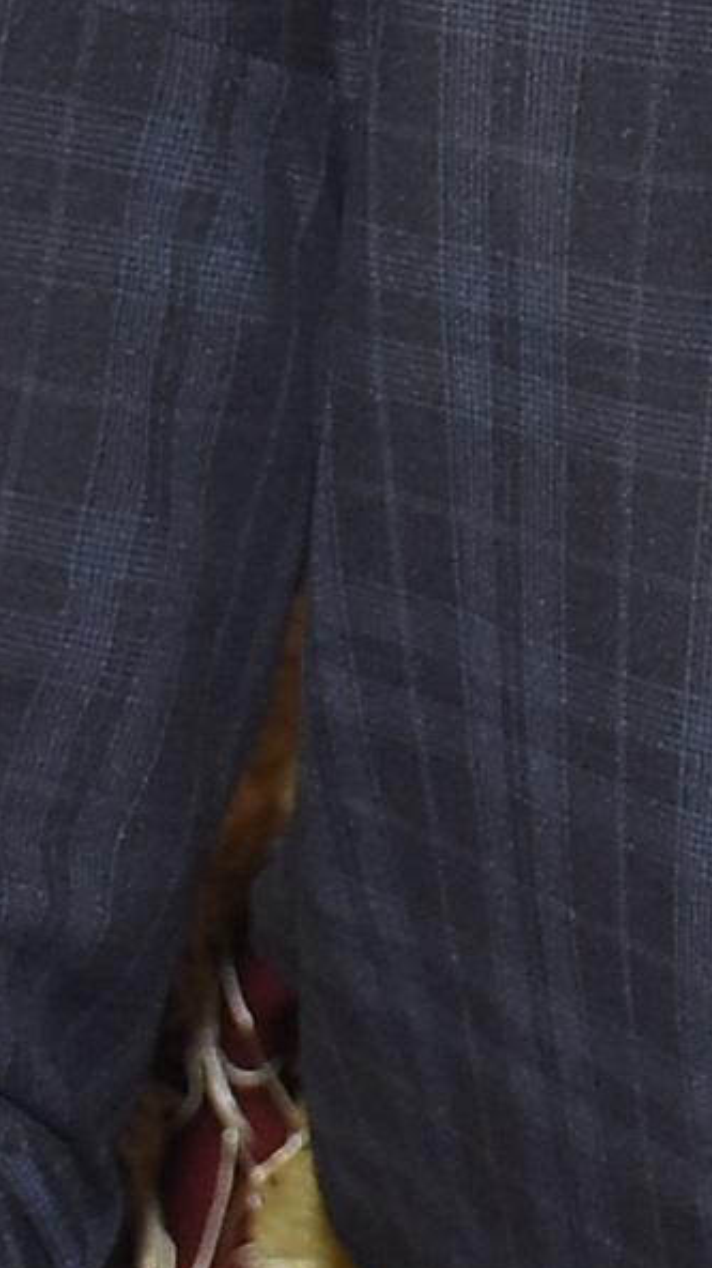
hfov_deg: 3.9
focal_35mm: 310
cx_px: 1294
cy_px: -558
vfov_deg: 6.9
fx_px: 10418
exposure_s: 1/60
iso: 640
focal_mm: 26
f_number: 4.5
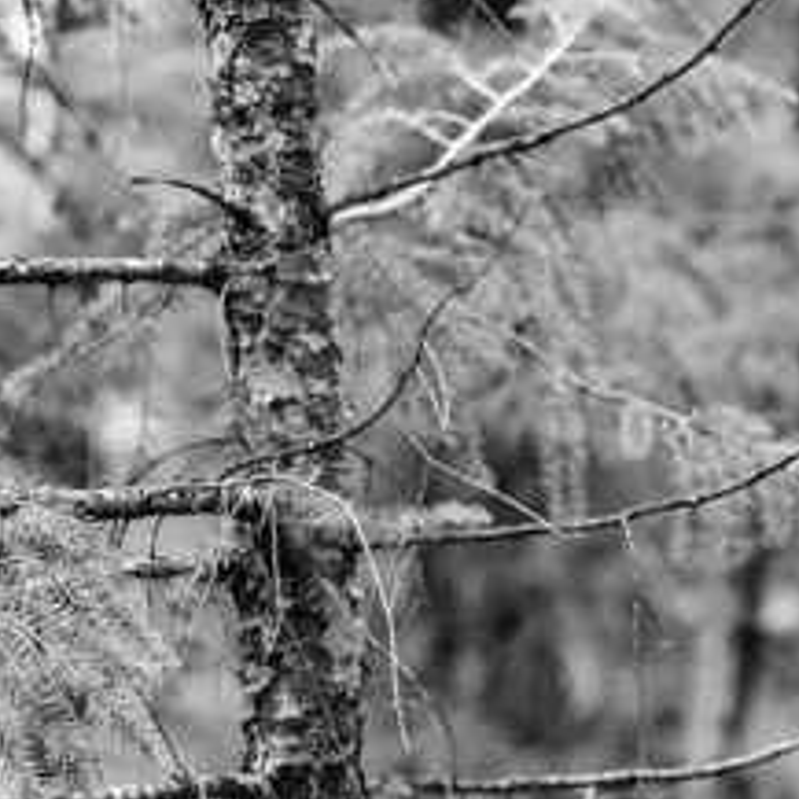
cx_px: 1340
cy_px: 1215
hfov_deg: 5.1
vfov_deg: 5.1
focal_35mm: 341
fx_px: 8905
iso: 250
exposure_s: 1/500
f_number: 2.2
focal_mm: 85
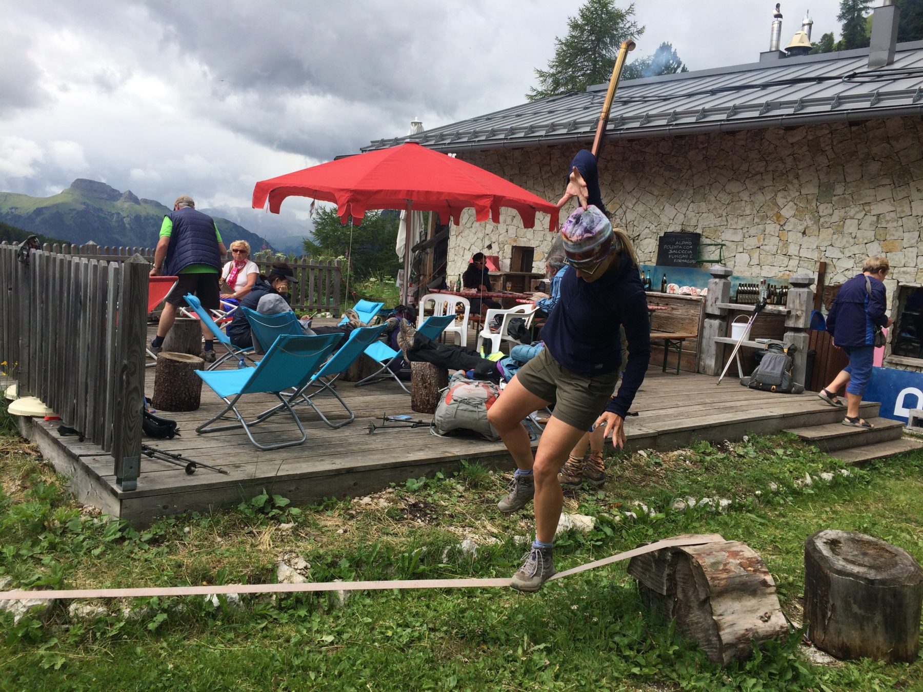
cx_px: 462
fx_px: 773
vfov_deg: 48.2
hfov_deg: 61.7
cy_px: 346
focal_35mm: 29
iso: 32
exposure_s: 1/1325
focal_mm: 4.15
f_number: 2.2
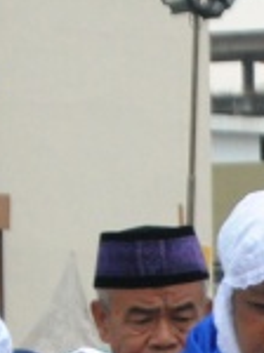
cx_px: 691
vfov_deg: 2.5
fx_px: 8026
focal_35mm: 787
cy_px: 595
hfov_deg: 1.9
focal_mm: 80
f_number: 5.3
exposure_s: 1/2000
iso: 800
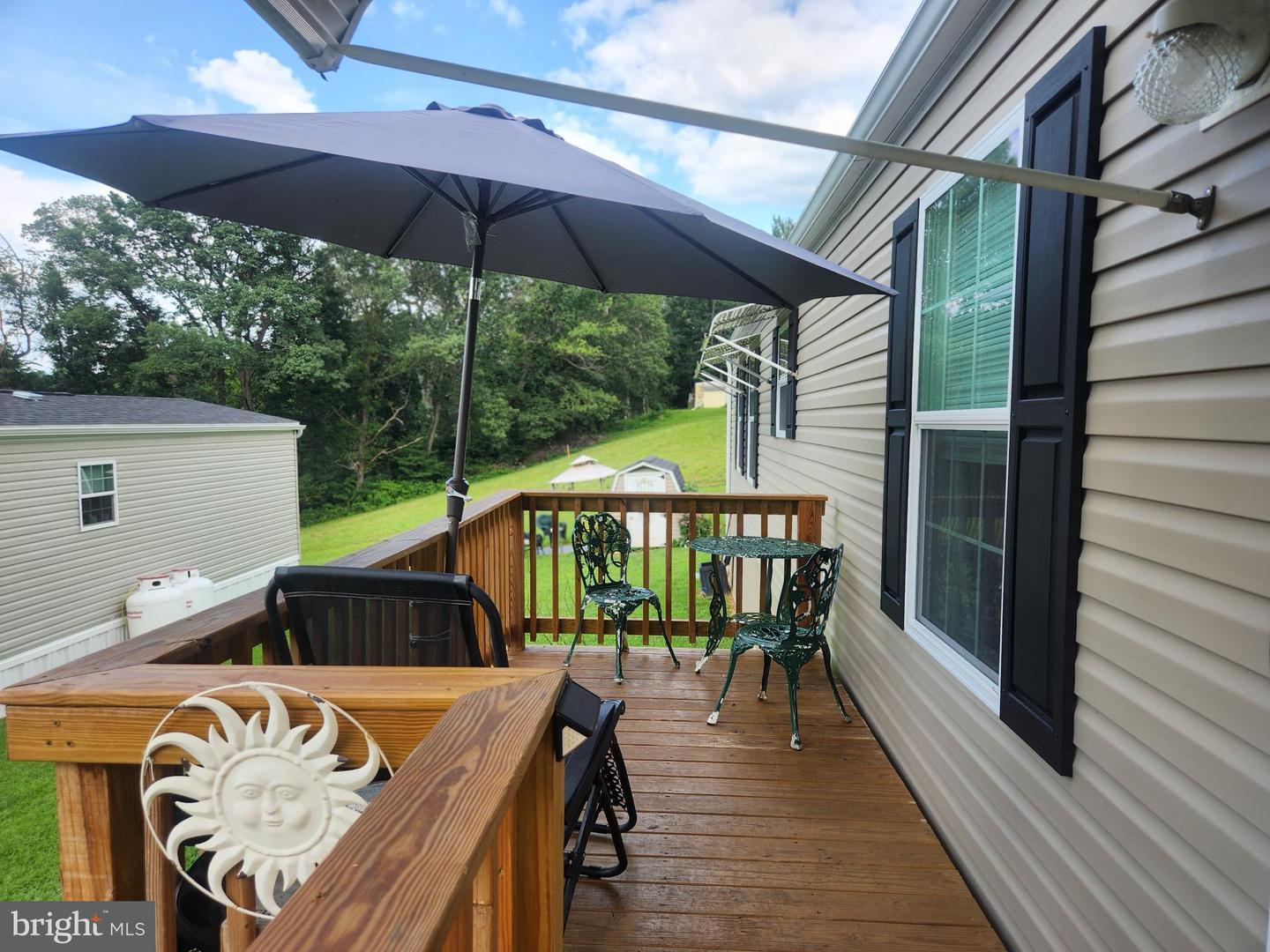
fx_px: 844
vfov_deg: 58.9
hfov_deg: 73.9
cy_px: 476
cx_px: 635
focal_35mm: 23
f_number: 1.8
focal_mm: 5.4
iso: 20
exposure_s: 1/598
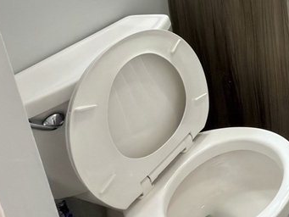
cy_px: -68
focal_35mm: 42
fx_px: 351
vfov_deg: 28.1
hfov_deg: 31.1
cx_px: 401
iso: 100
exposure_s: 1/30
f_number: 2.2
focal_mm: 2.22
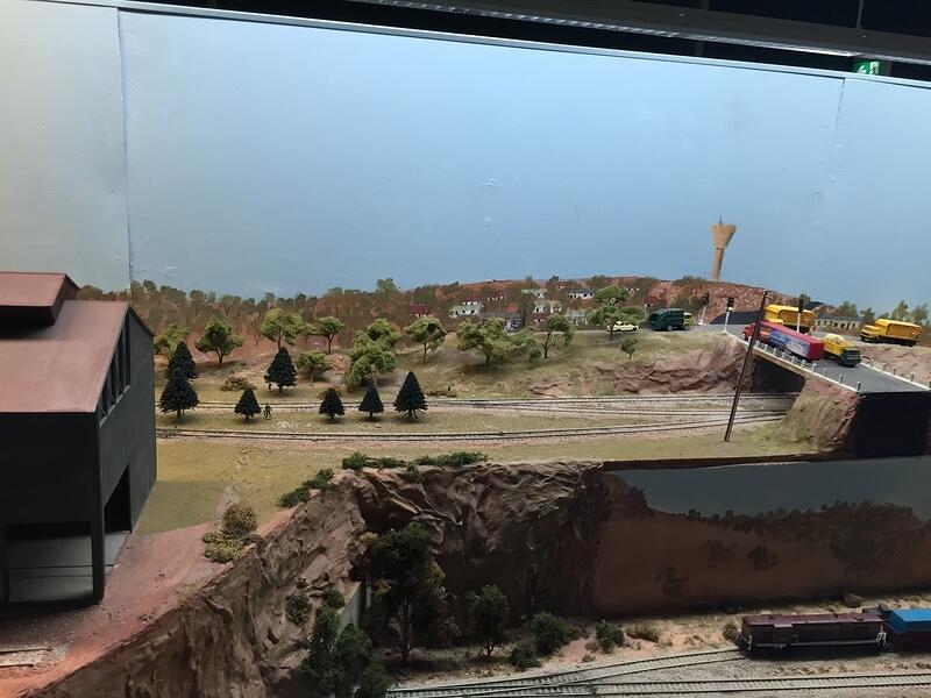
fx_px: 780
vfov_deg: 48.2
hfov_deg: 61.7
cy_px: 349
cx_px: 466
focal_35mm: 29
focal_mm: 4.15
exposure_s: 1/33
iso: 80
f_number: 2.2
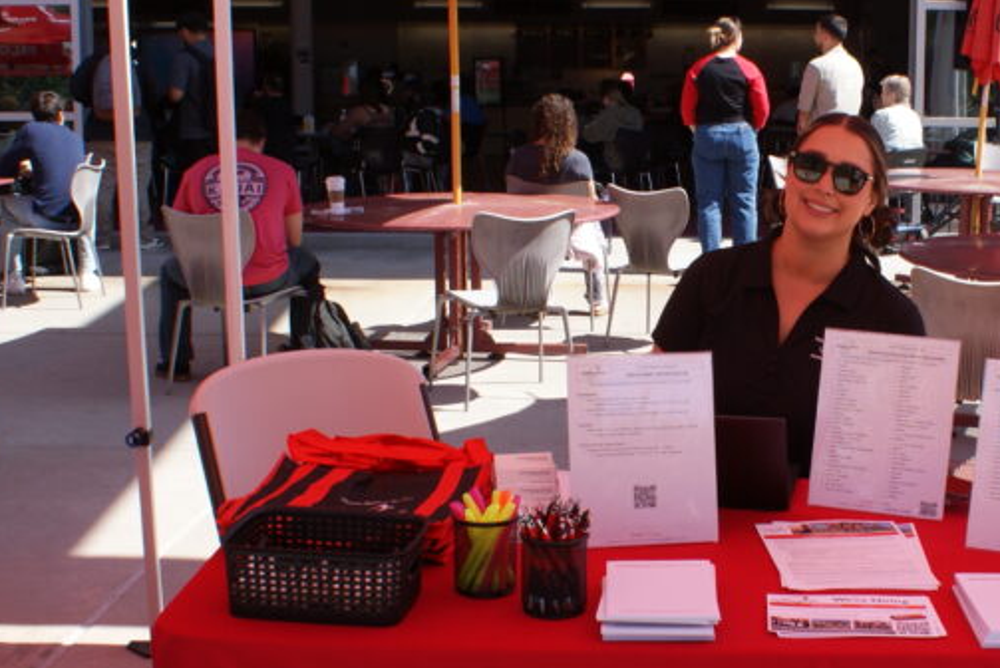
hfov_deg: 35.6
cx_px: 714
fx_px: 1529
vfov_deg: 24.7
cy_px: 329
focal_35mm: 55
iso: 100
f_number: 10
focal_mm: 18
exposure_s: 1/80
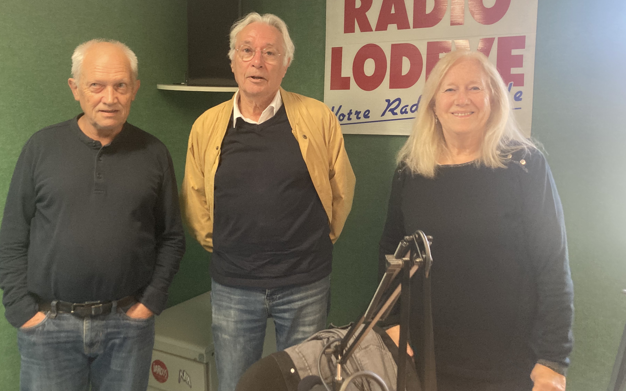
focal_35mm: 33
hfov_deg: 58.1
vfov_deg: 38.3
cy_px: 179
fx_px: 563
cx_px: 288
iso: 320
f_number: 1.8
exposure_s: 1/50
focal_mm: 3.99
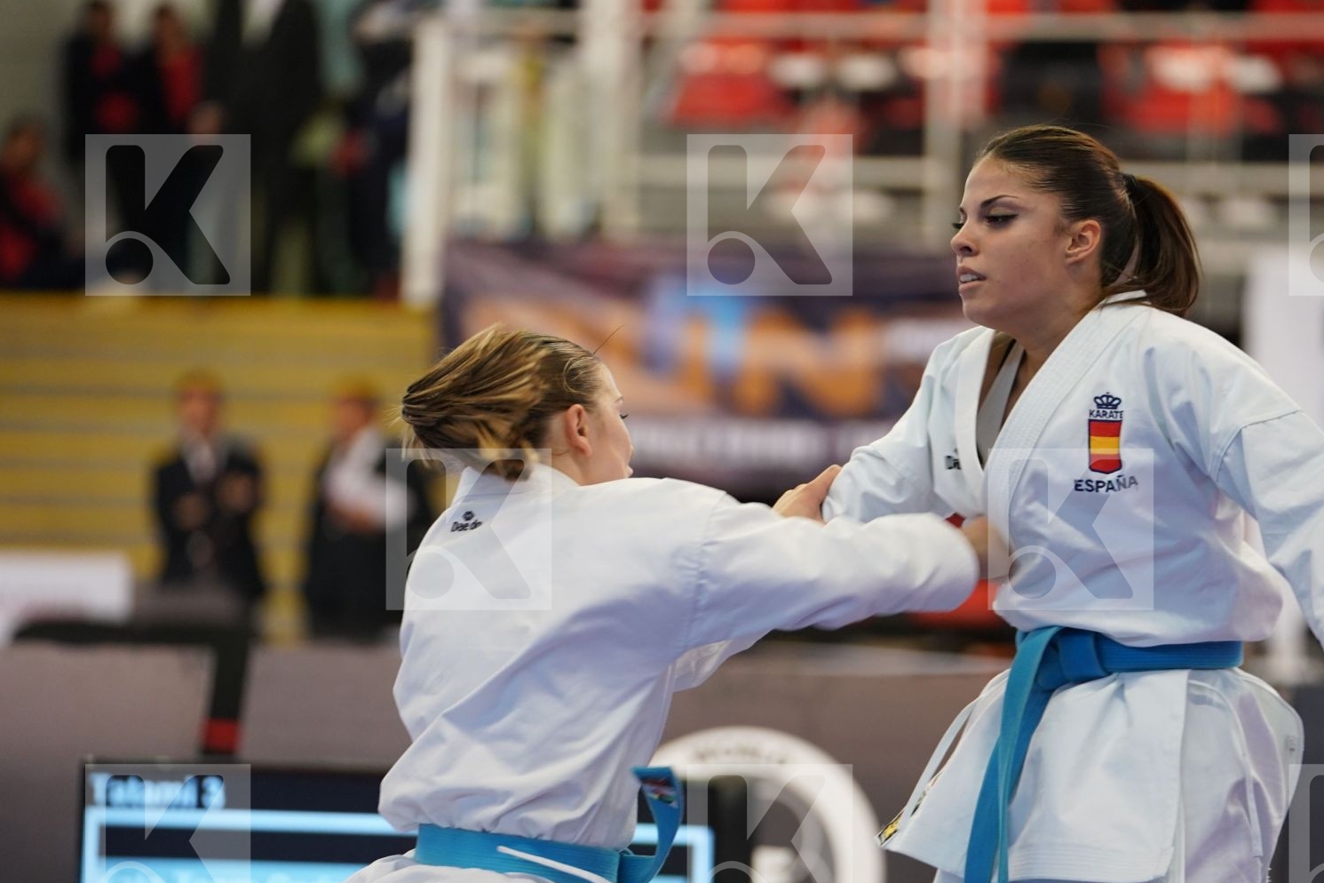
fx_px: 7723
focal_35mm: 210
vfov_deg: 6.5
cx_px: 770
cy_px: 529
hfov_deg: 9.8
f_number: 2.8
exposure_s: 1/500
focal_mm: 174
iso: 1600
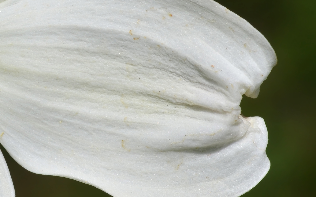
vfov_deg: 3.7
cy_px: 67
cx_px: -74
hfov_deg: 5.9
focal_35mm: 352
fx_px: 3031
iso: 100
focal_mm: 70
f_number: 8
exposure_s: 1/400
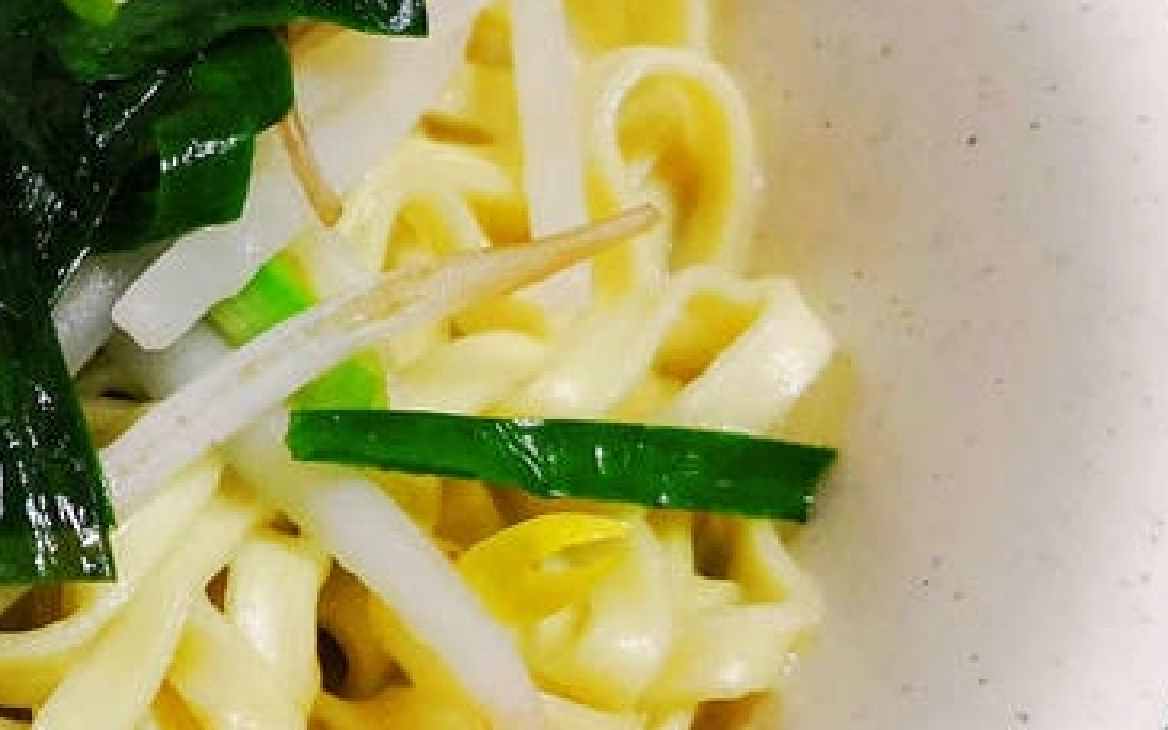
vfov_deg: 13.9
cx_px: -147
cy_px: 455
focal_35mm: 94
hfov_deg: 20.9
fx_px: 2992
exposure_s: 1/40
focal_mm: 3.95
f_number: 1.6
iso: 160
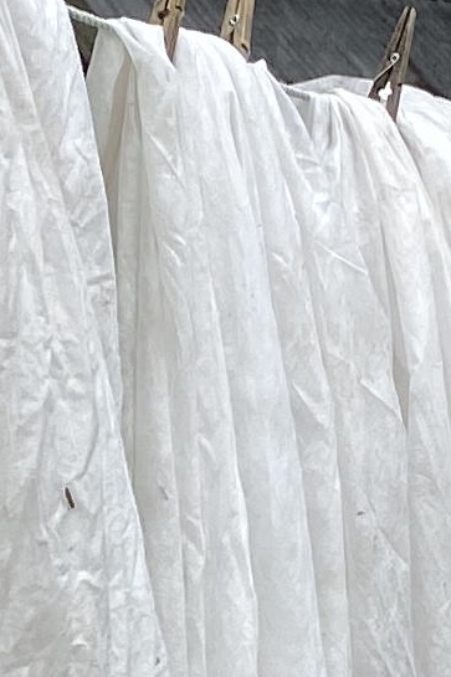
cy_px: 1445
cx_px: -271
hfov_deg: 6.7
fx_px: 3760
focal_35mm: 200
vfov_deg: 9.5
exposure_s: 1/3300
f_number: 1.8
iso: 32
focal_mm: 4.25
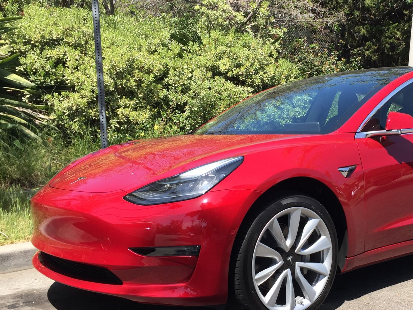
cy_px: 170
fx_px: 561
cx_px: 297
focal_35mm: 47
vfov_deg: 30.9
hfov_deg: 39.6
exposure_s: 1/842
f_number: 2.2
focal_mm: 4.15
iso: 32
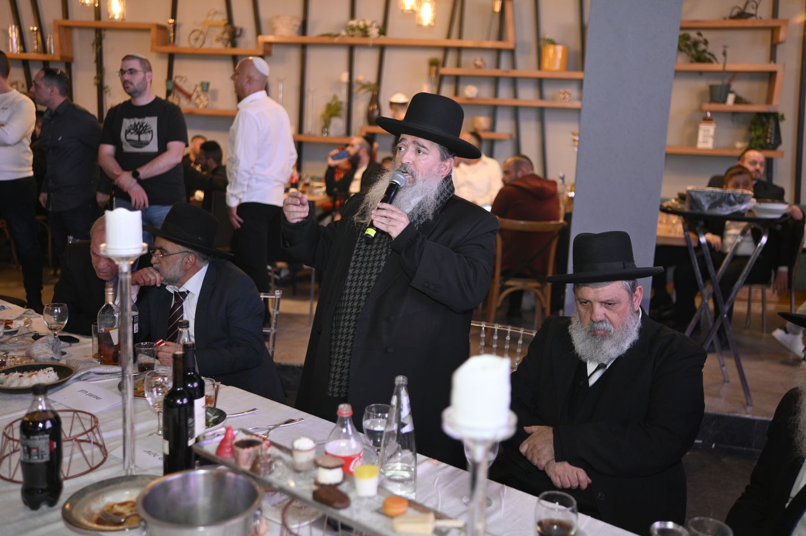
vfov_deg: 37.8
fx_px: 783
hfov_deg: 54.5
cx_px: 403
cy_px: 268
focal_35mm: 35
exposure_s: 1/200
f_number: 1.8
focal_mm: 35
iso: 800
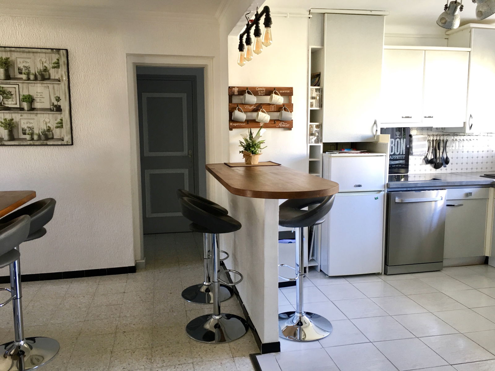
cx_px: 248
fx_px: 415
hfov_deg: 61.7
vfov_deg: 48.2
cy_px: 186
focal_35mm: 29
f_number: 2.2
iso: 32
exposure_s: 1/17
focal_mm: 4.15
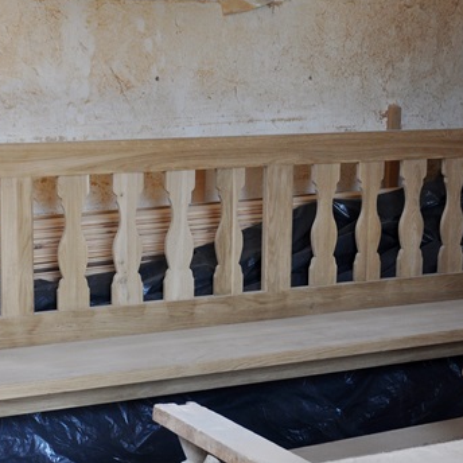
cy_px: 242
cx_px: 131
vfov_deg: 22.5
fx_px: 1165
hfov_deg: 22.3
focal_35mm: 77
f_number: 4.5
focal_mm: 26
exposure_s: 1/80
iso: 400
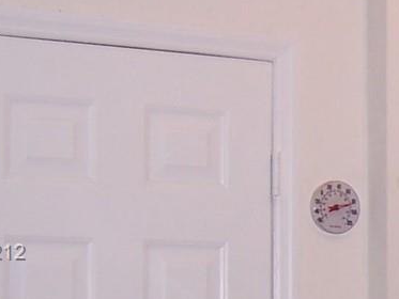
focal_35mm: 163
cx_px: 711
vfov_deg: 9.1
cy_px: 253
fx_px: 1879
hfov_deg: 11.3
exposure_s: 1/60
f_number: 2.8
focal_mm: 6.3
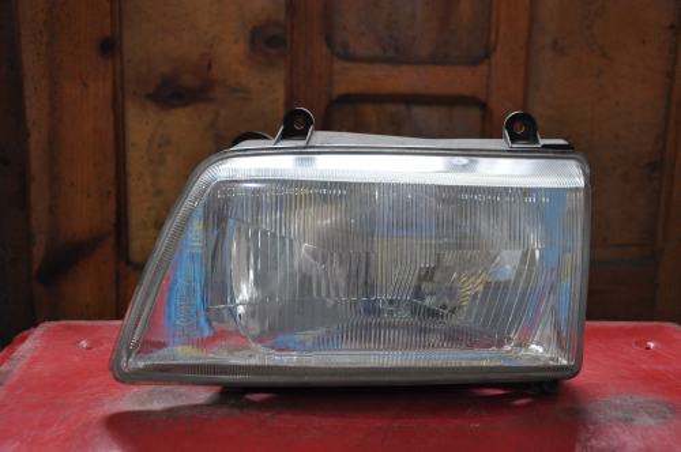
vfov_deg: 29.8
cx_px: 340
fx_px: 850
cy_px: 226
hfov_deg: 43.7
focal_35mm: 45
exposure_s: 1/20
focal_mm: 30
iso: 1600
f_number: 4.2
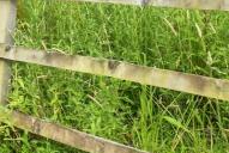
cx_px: -251
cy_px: -90
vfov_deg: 13.9
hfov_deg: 16.2
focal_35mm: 91
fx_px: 580
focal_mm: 17
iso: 200
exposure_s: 1/400
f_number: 7.1
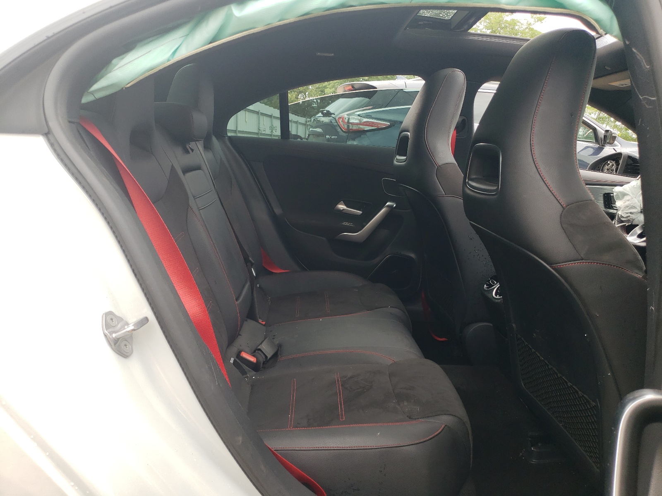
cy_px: 248
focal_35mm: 26
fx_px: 497
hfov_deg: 67.3
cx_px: 331
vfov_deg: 53.1
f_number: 1.5
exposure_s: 1/256
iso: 50
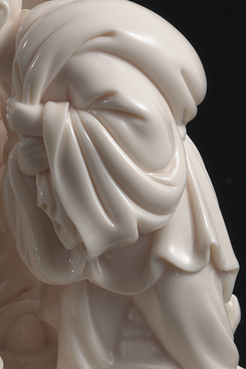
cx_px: -8
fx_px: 2103
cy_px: 80
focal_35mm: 205
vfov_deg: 10.0
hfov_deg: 6.7
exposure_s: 1/125
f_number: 11
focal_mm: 70
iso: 125
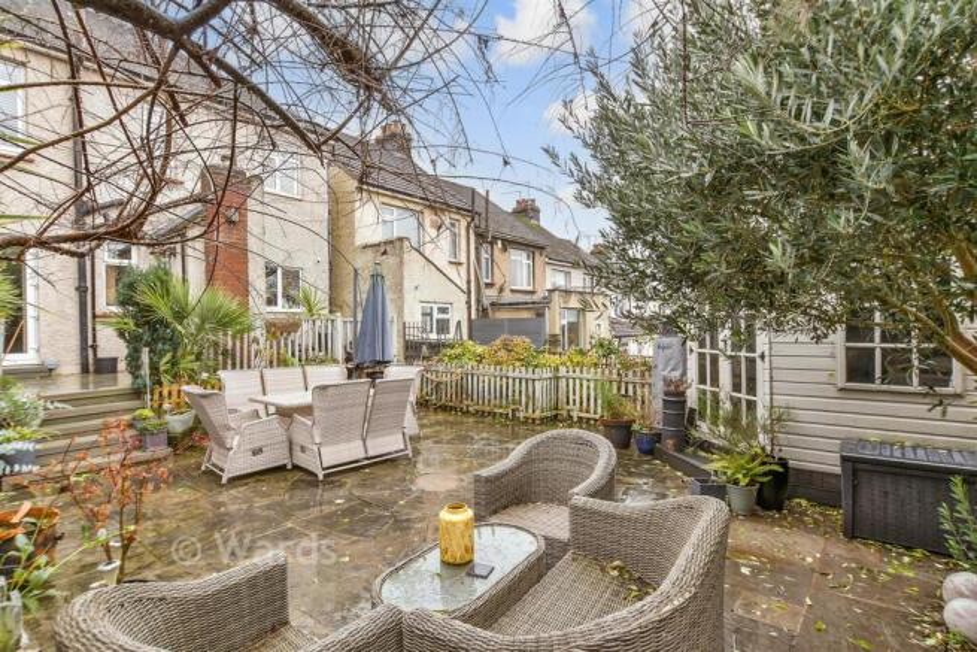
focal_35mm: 15
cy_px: 326
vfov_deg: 77.4
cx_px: 488
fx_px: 407
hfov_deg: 100.4
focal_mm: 10
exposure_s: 1/20
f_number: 8
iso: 320
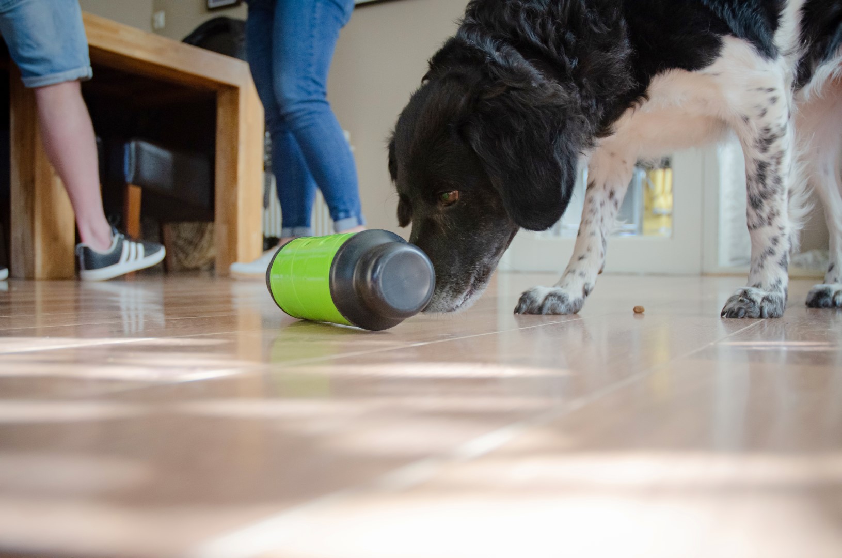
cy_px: 279
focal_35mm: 36
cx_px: 421
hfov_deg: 53.2
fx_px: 840
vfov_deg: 36.7
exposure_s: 1/160
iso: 640
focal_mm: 24
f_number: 3.8
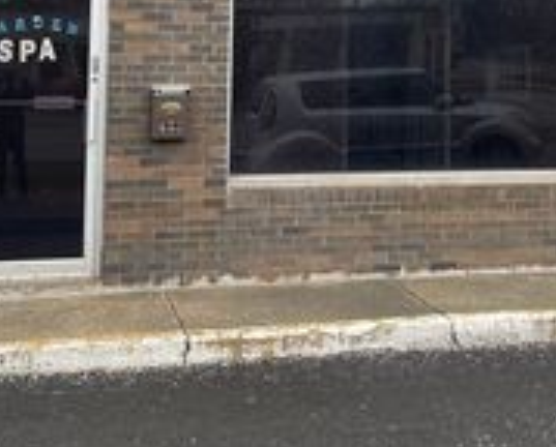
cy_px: -23
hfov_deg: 27.7
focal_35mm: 68
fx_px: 1121
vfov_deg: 21.6
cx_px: 357
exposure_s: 1/234
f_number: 1.6
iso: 32
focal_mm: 5.1
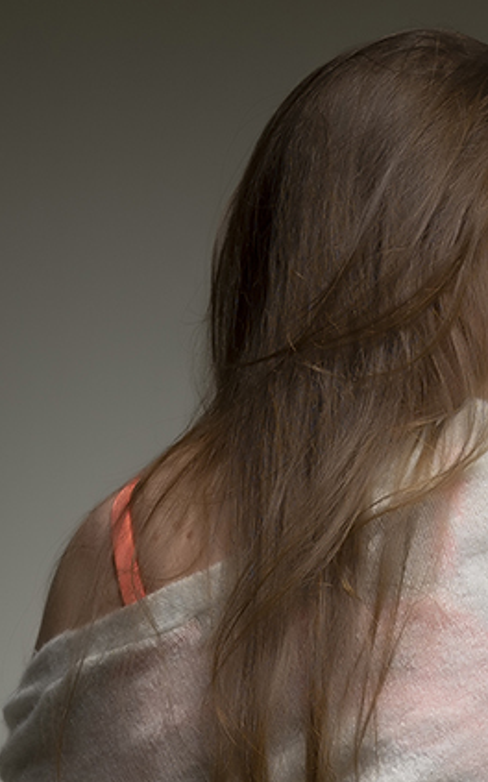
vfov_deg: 13.7
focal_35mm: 135
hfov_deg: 9.7
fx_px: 2876
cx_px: 426
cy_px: 1453
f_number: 5
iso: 50
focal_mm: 35
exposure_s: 1/200
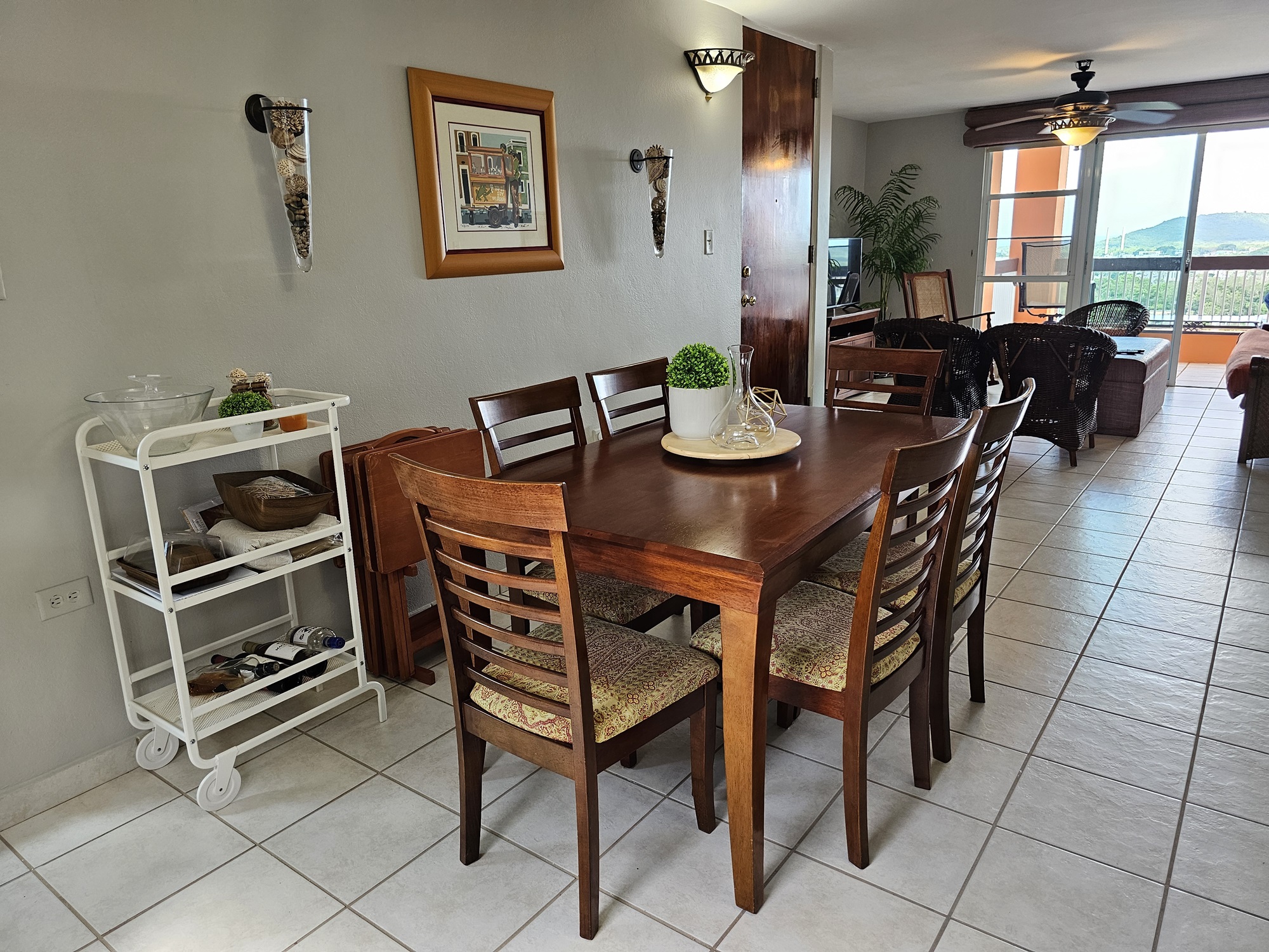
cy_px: 476
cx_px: 634
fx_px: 843
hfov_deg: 73.9
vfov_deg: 58.9
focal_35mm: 23
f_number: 1.7
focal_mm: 6.3
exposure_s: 1/120
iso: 160
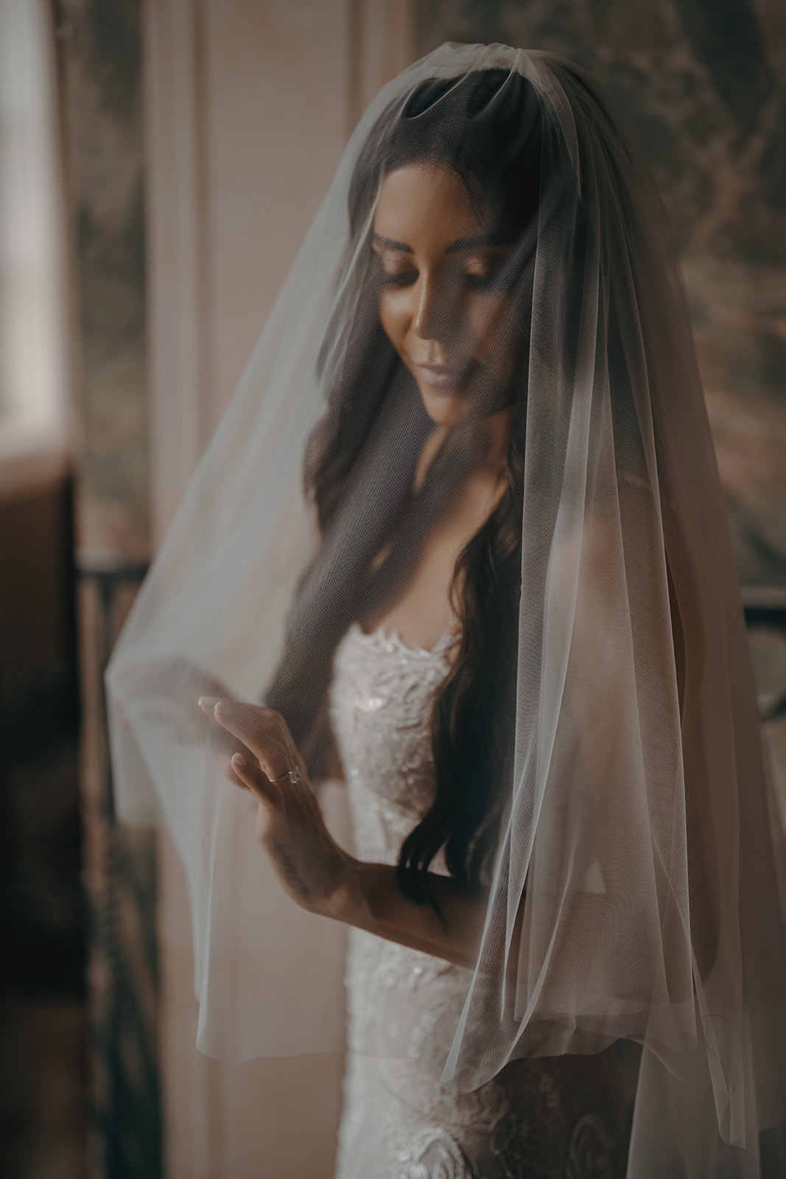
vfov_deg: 39.6
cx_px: 393
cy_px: 590
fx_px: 1637
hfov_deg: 27.0
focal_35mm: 50
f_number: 1.2
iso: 100
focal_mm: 50
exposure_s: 1/500
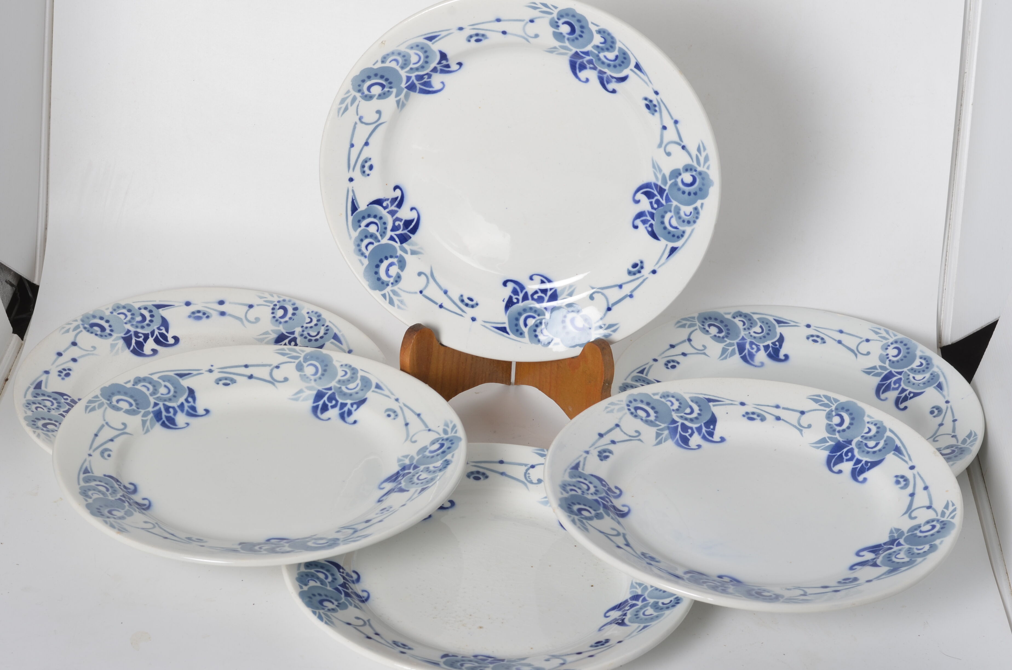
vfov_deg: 18.1
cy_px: 335
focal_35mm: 75
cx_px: 506
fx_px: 2104
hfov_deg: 27.0
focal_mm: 50
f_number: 11
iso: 100
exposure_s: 1/125
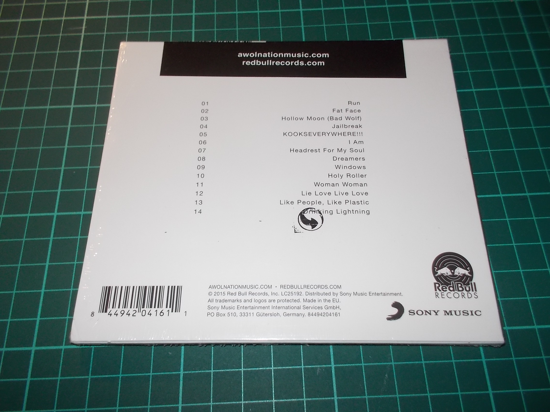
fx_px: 461
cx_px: 275
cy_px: 206
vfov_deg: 48.2
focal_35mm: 29
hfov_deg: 61.7
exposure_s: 1/30
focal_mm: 4.1
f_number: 3.3
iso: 200
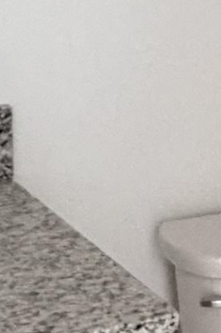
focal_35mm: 121
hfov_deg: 11.0
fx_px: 1116
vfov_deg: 16.8
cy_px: 50
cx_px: 294
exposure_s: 1/60
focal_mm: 2.22
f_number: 2.2
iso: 640
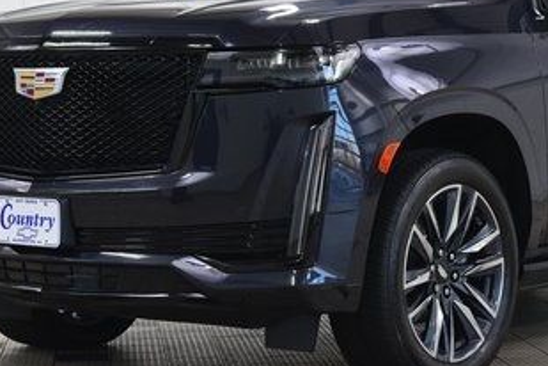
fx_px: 1796
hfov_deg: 17.3
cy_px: 100
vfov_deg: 11.6
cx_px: 410
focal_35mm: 118
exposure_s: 1/15
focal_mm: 38
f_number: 6.3
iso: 560
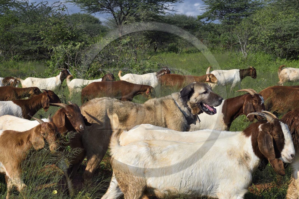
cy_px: 100
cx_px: 150
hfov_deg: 34.5
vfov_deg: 23.4
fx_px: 482
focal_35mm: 58
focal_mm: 58
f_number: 18
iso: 400
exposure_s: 1/500
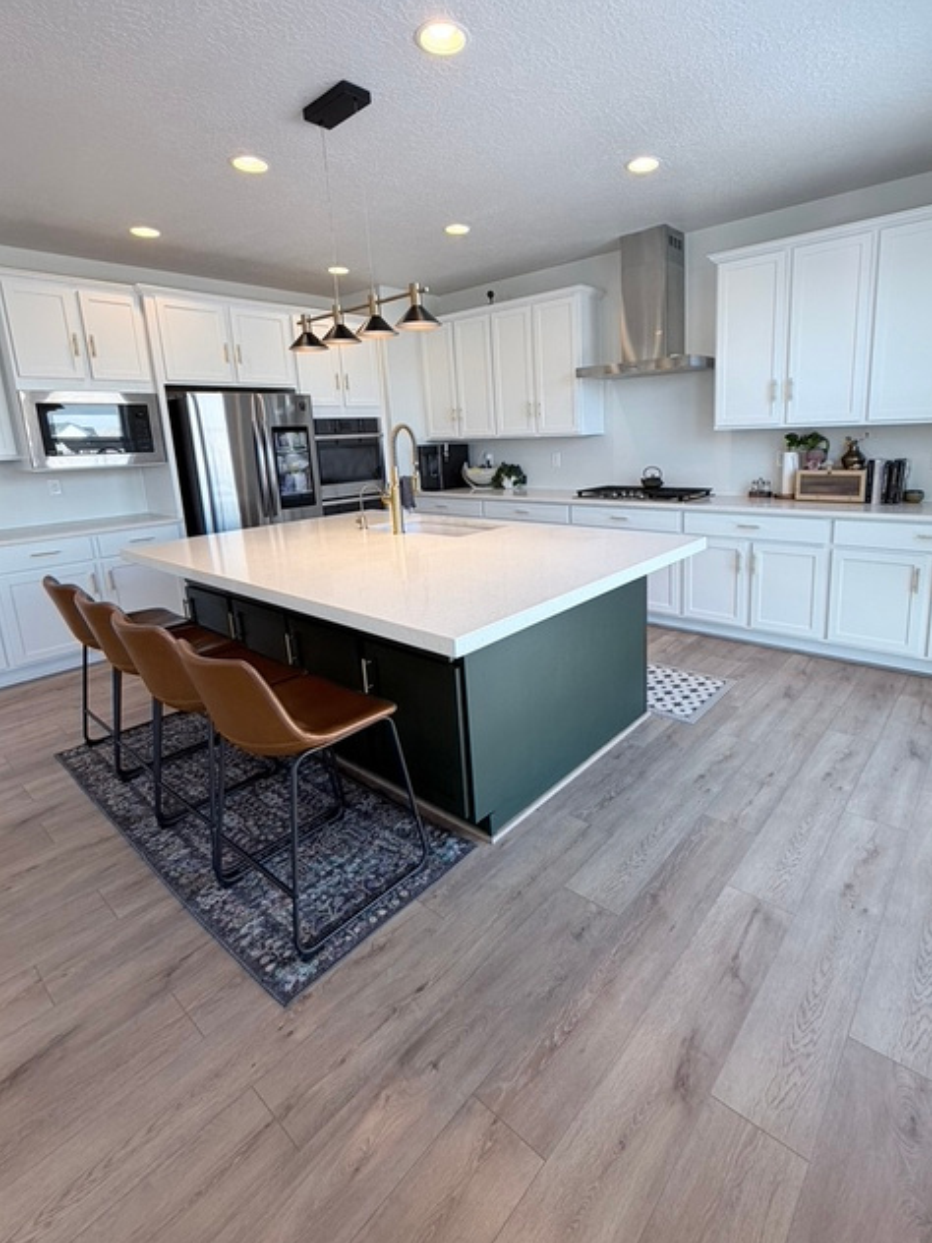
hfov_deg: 74.3
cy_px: 559
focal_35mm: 17
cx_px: 535
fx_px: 610
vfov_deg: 90.7
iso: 125
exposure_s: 1/120
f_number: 2.2
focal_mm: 2.22
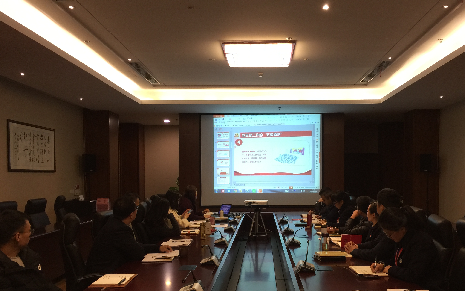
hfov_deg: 56.6
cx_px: 254
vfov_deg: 36.9
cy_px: 190
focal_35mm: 34
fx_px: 431
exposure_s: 1/17
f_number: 2.2
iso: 64
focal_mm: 4.15
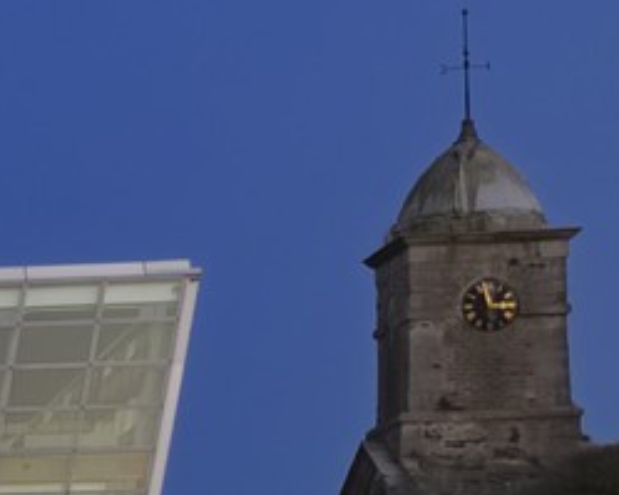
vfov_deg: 8.3
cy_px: 826
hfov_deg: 8.8
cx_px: -1221
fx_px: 3315
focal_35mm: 181
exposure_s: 1.1
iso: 100
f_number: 7.1
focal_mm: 20
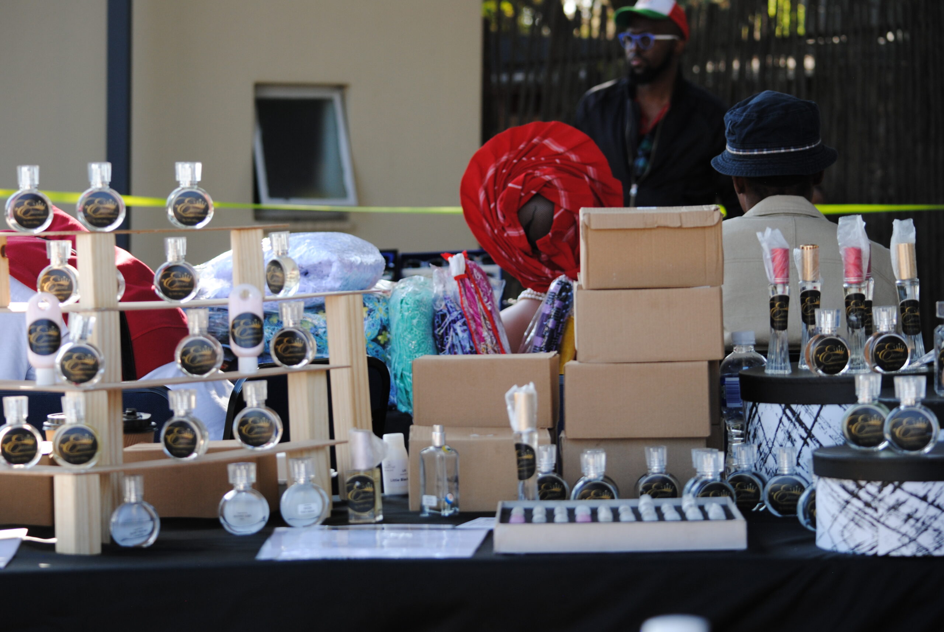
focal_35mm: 102
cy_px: 316
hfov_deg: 20.0
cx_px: 472
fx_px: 2678
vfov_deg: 13.5
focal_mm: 68
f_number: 4.5
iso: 200
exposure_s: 1/200
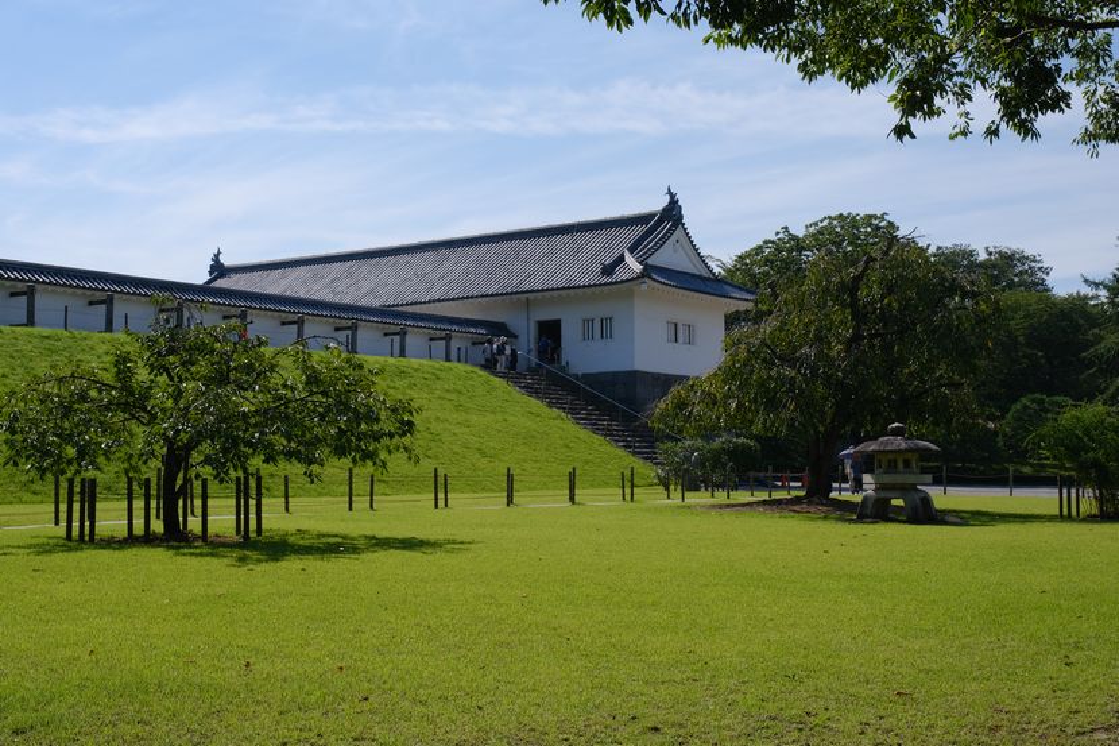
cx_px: 560
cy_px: 373
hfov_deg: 41.9
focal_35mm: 47
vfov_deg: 28.6
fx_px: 1461
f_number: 11
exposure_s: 1/400
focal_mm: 31.1
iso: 320
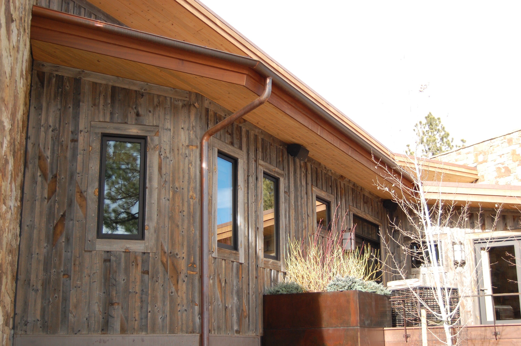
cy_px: 173
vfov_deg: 28.9
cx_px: 260
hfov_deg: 42.4
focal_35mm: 46
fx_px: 672
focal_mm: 31
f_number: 4.5
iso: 400
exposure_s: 1/500
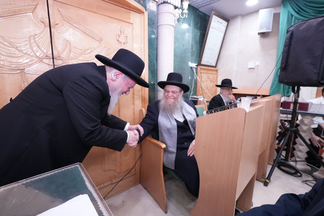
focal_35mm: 17
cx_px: 162
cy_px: 108
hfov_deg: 93.2
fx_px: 153
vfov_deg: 70.5
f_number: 7.1
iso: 10000
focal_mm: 17
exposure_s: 1/200
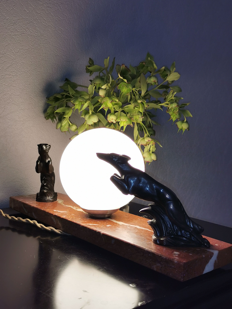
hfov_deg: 35.1
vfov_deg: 45.8
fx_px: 366
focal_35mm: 41
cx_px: 116
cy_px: 154
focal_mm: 5.58
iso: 64
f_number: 1.8
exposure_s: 1/100
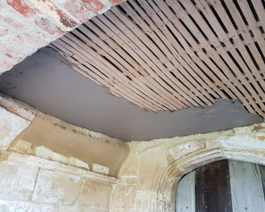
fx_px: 220
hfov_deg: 62.1
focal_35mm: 28
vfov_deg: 51.5
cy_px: 104
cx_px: 144
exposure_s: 1/50
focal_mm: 4.3
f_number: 2.4
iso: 160
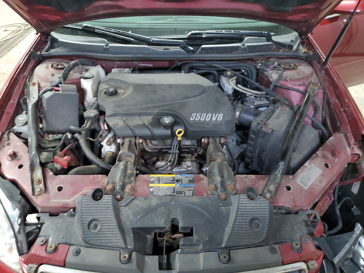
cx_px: 182
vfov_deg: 53.1
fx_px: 273
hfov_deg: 67.3
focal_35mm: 26
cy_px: 136
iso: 291
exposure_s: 1/15
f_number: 1.5
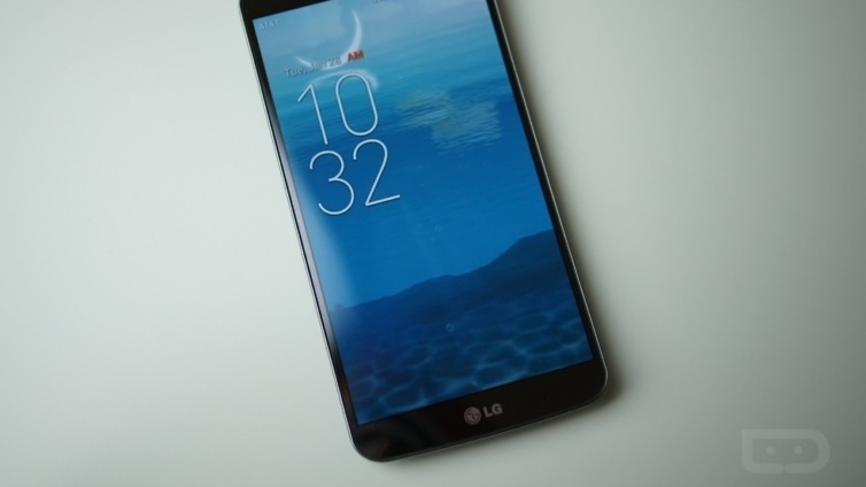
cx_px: 433
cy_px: 200
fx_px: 1102
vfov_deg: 24.9
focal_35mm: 48
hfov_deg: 42.9
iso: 100
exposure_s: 1/80
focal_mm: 30
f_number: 3.2
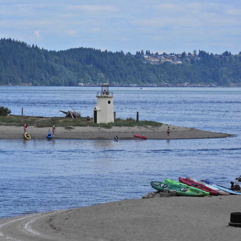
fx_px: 1560
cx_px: 45
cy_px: 115
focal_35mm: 198
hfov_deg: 8.8
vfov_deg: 8.8
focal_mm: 22.3
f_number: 4.5
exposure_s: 1/1600
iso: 100
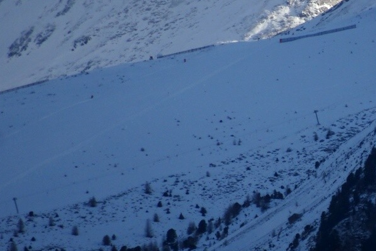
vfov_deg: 1.1
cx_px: 302
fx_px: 13329
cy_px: 70
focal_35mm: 1276
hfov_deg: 1.6
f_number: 6.4
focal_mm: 123
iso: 80
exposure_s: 1/400
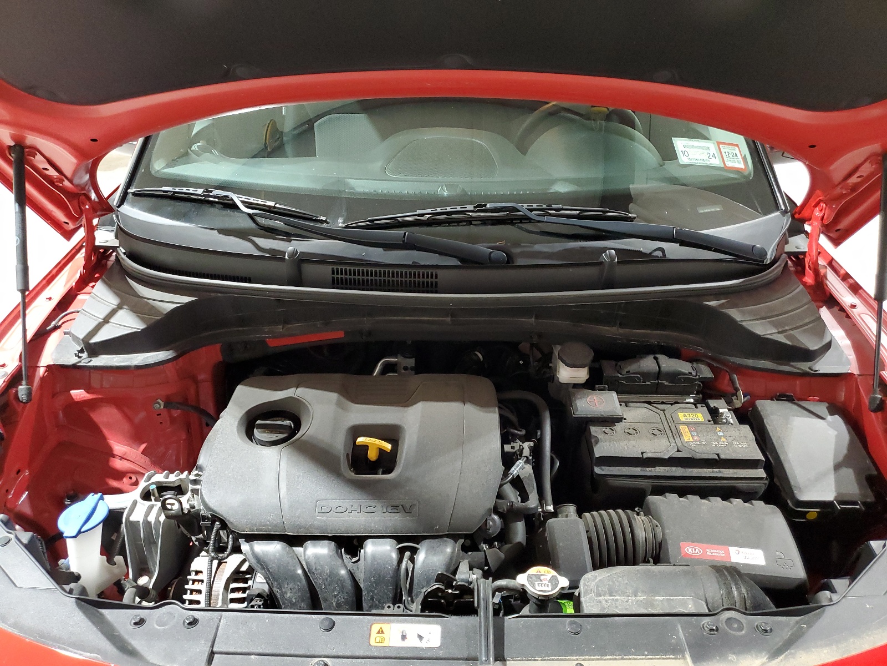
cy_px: 333
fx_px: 666
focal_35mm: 26
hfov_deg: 67.3
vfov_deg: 53.1
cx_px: 444
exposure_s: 1/30
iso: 303
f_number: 1.5
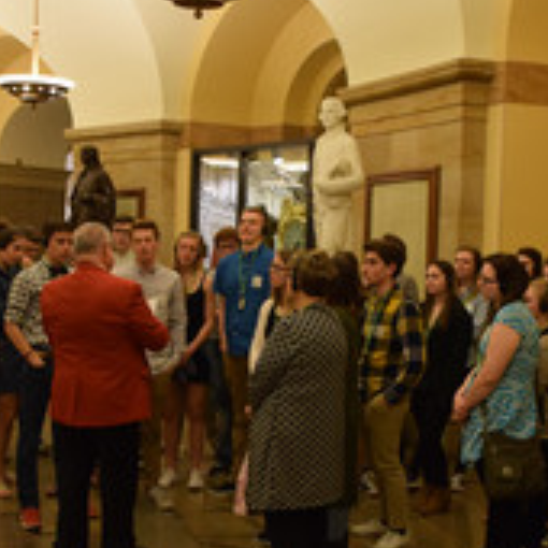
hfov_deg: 31.6
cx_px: 245
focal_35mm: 54
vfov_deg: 31.6
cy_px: 327
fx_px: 967
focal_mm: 18
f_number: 3.5
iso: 1600
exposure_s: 1/60
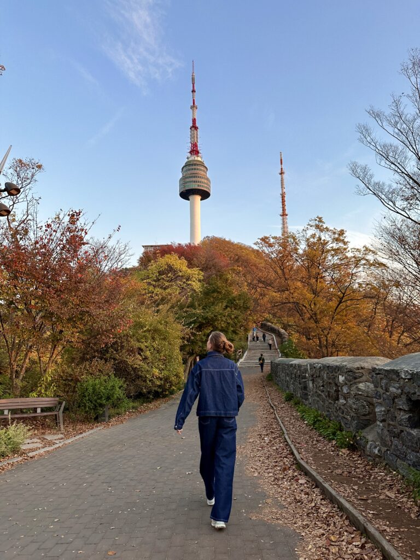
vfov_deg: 71.6
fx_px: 388
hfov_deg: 56.8
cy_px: 280
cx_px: 210
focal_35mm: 24
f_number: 1.78
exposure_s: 1/273
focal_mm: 6.86
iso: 80
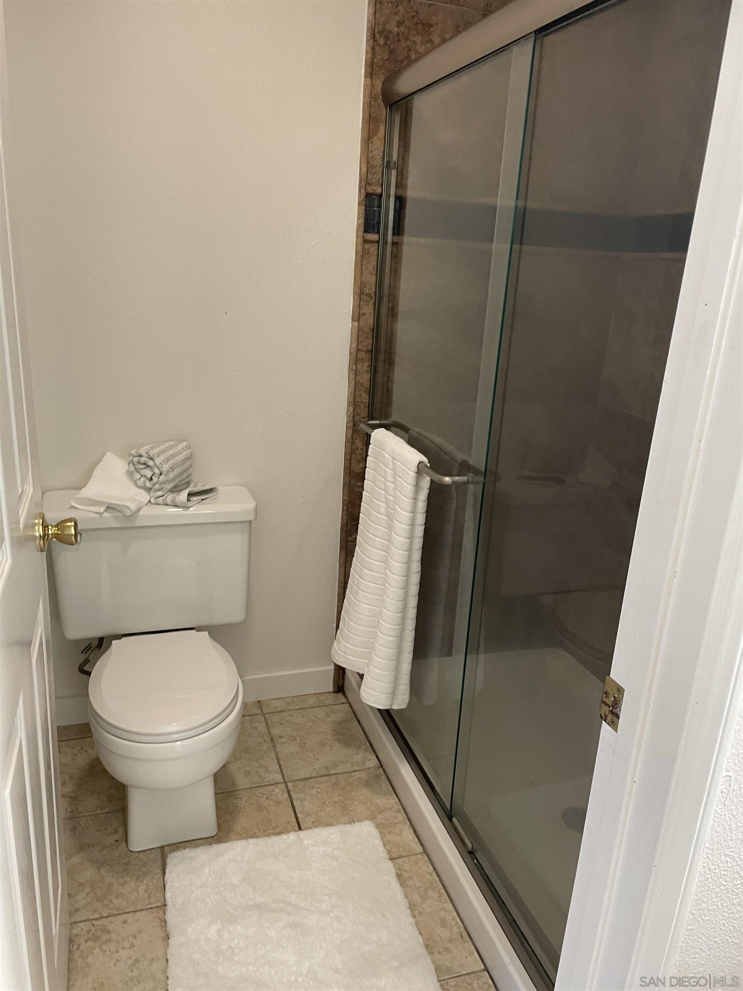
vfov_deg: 67.3
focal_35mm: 26
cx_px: 372
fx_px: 744
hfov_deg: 53.1
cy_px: 496
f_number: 1.6
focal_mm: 4.2
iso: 125
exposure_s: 1/71
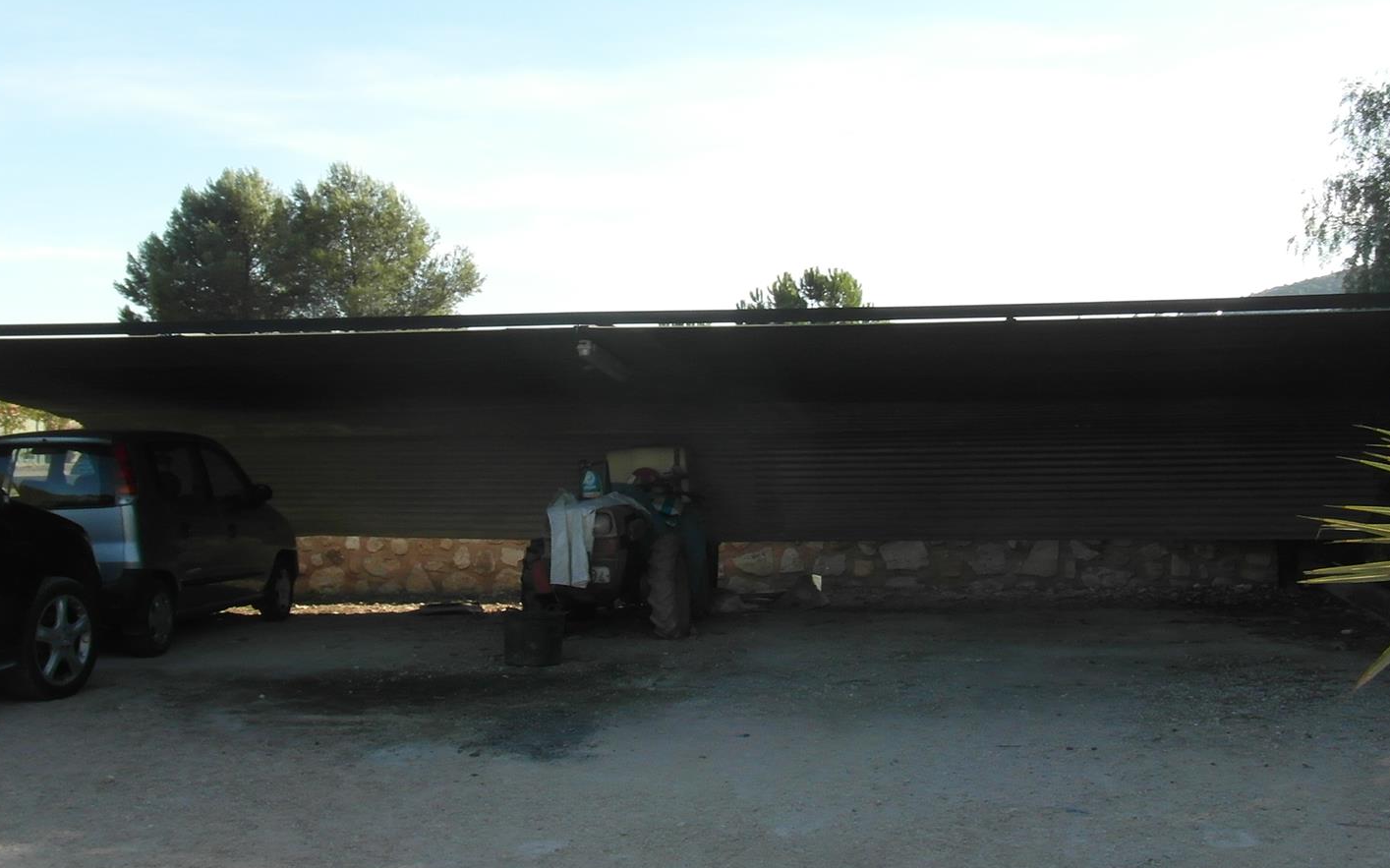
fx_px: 1591
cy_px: 383
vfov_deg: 30.5
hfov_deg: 47.1
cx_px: 633
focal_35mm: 42
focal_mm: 4
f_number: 4.6
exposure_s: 1/180
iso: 80
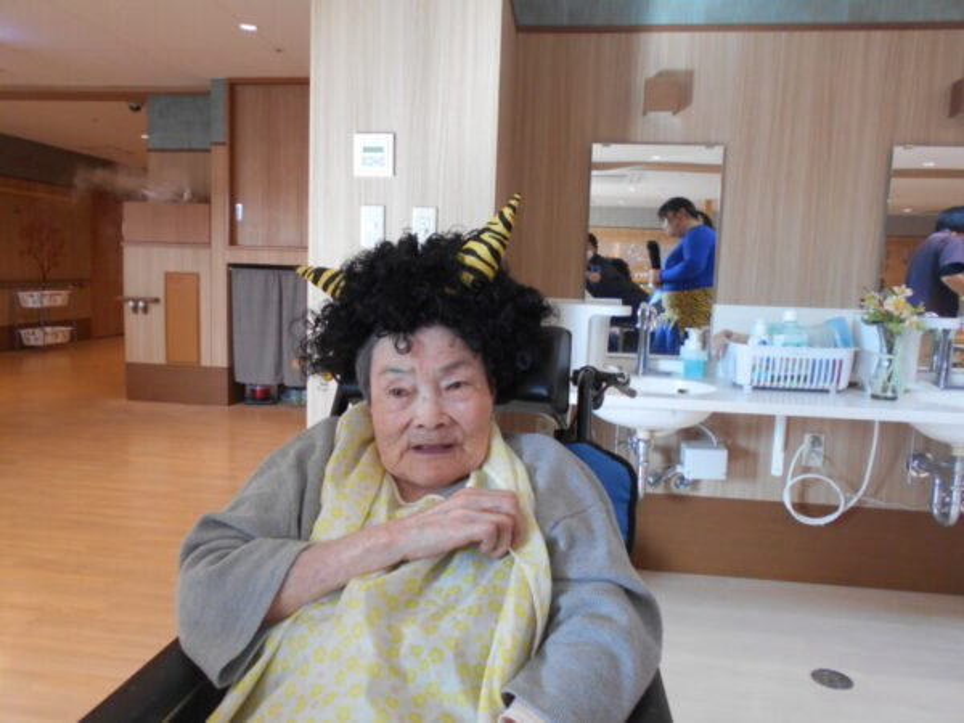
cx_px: 482
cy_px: 362
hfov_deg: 67.3
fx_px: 724
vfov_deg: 53.1
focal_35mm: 26
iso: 200
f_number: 3.2
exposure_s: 1/30
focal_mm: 4.6
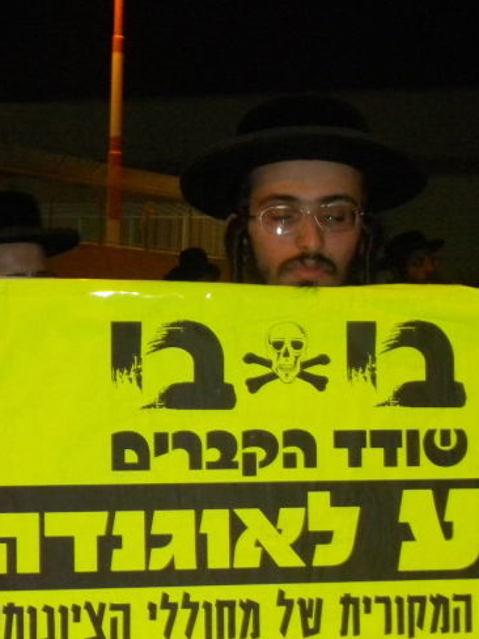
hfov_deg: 17.1
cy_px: 394
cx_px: 300
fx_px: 1587
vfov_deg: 22.7
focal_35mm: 86
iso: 400
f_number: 3.8
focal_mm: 7.3
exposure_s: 1/30
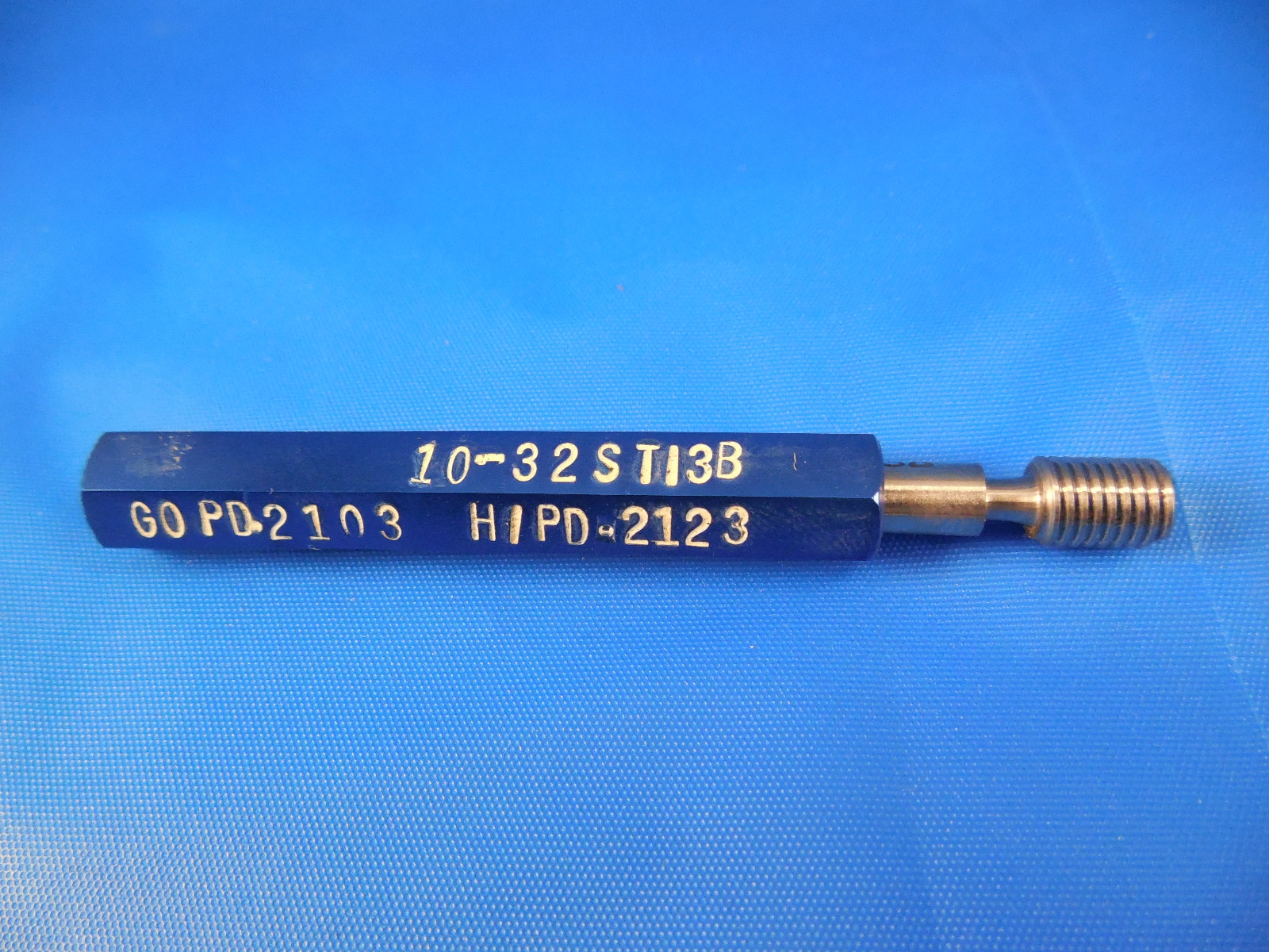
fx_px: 916
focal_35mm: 25
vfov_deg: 54.9
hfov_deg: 69.4
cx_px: 634
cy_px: 476
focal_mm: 4.5
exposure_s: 1/160
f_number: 3.3
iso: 800
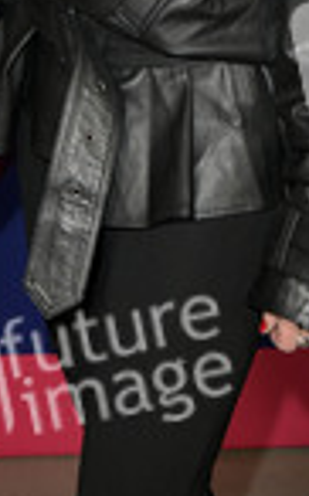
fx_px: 1809
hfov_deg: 9.8
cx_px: 156
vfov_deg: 15.0
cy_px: -132
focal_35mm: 134
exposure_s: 1/250
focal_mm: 48
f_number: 5.6
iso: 2000
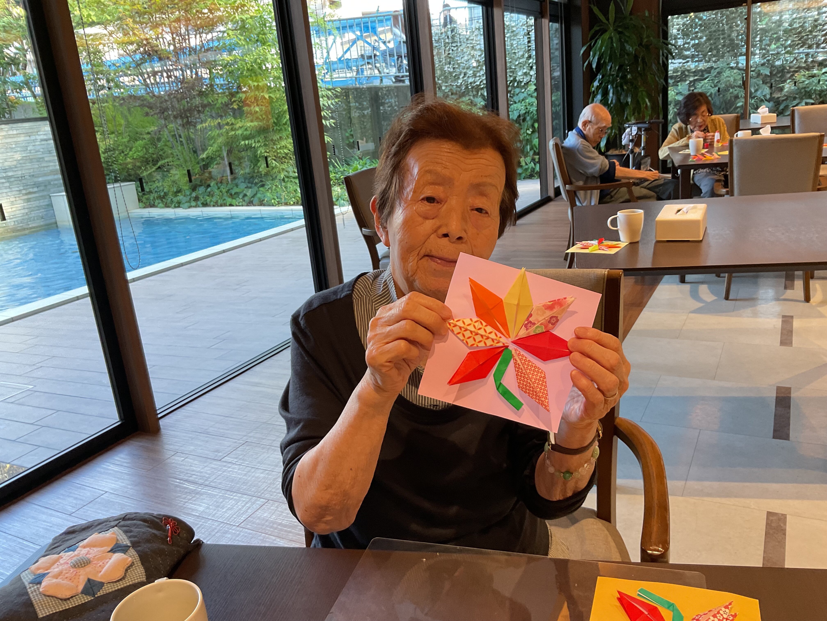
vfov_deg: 48.2
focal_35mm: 29
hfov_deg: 61.7
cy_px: 310
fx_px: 693
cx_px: 414
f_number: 1.8
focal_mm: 3
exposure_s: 1/60
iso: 64
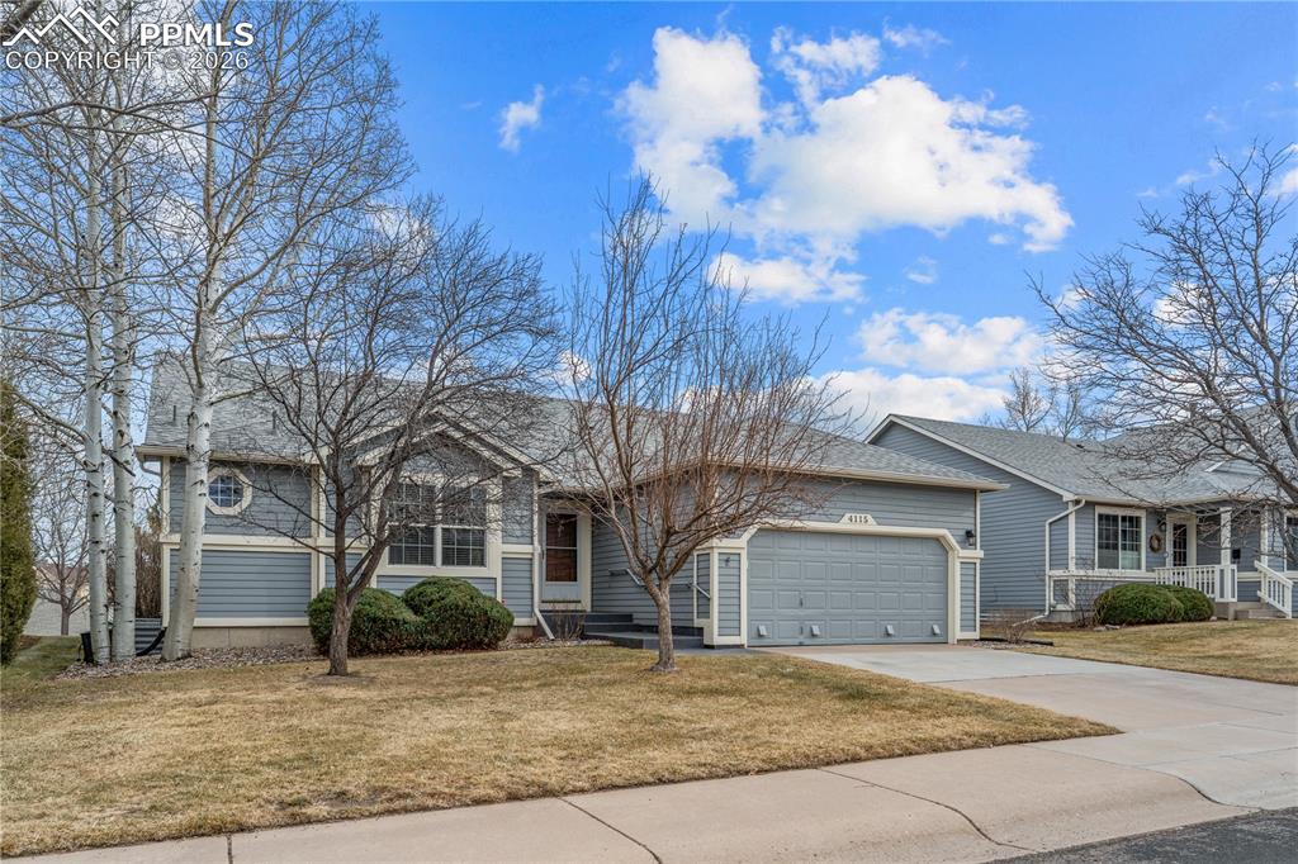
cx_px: 649
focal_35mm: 24
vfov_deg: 53.1
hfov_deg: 73.8
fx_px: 865
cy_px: 432
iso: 160
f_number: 8
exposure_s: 1/200
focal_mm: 24
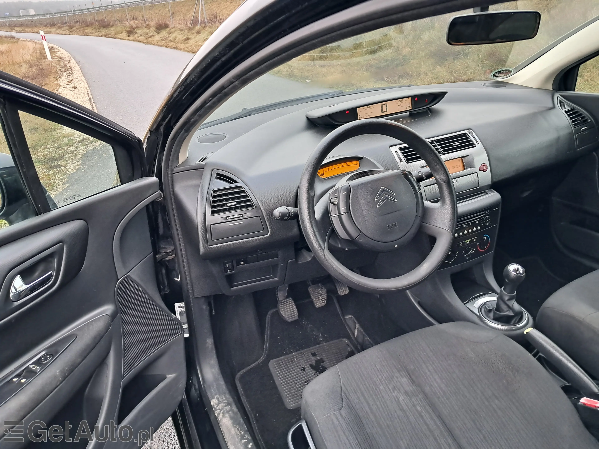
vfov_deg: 51.4
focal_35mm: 27
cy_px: 224
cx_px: 300
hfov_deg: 65.3
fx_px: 467
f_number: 1.8
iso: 160
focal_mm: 4
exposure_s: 1/50
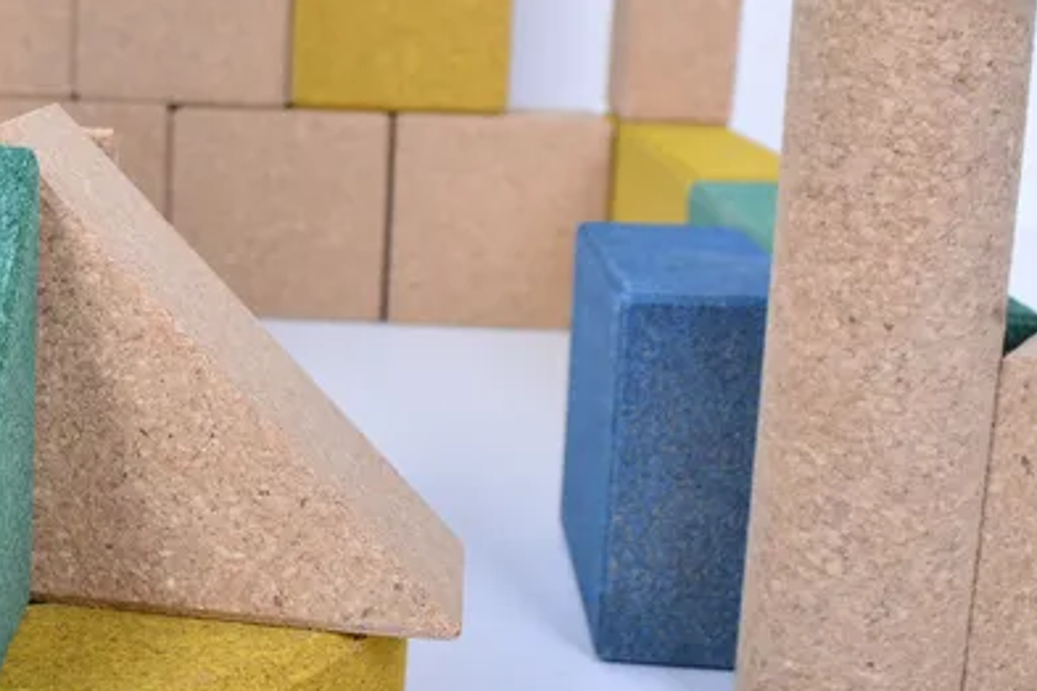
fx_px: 1584
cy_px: 103
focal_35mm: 55
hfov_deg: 34.5
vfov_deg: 24.1
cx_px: 135
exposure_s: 1/125
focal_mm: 18
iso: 640
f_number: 9
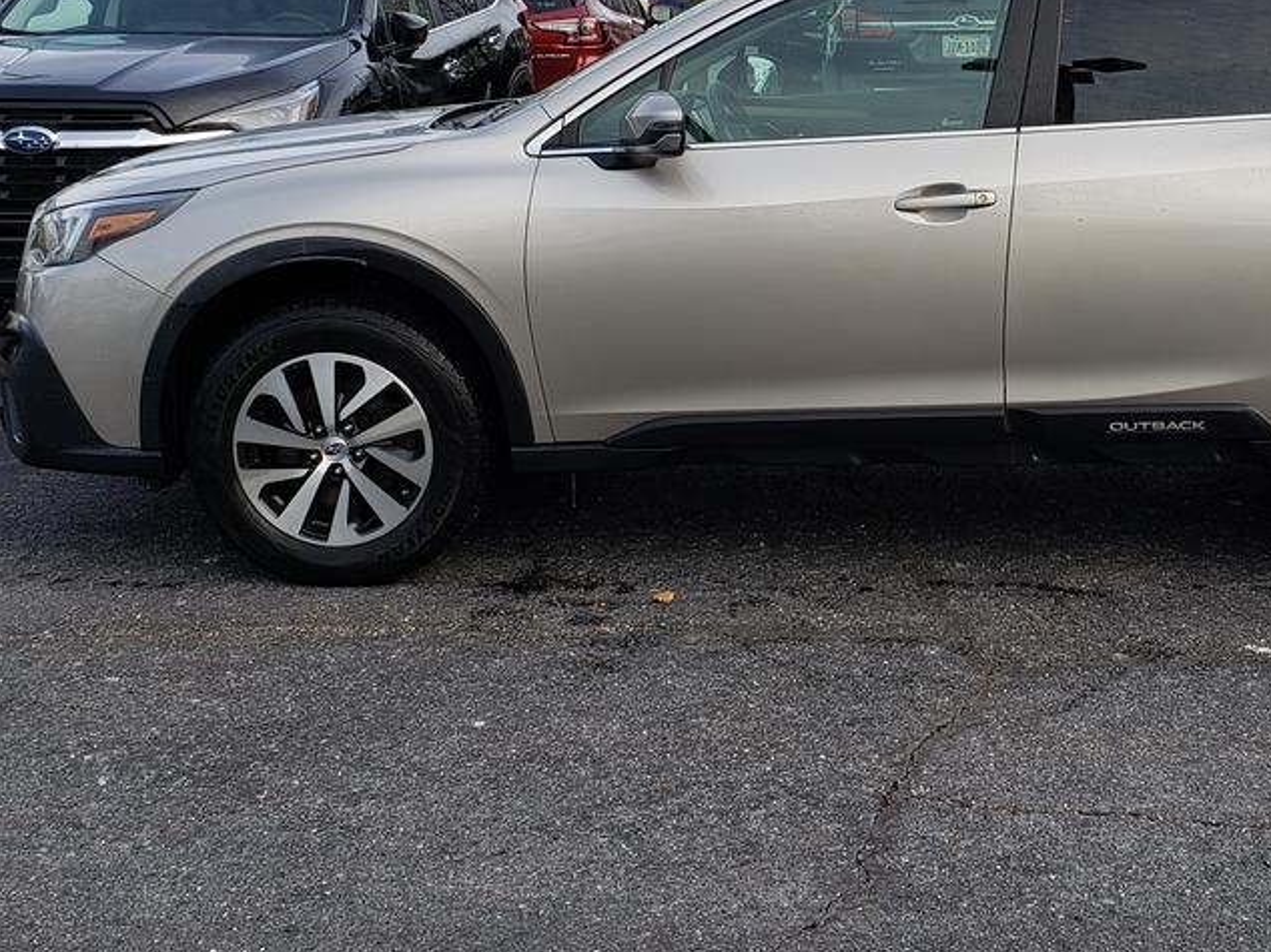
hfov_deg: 43.3
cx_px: 960
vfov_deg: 33.7
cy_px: 249
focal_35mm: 42
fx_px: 1542
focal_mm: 4.3
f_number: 2.4
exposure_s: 1/450
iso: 50
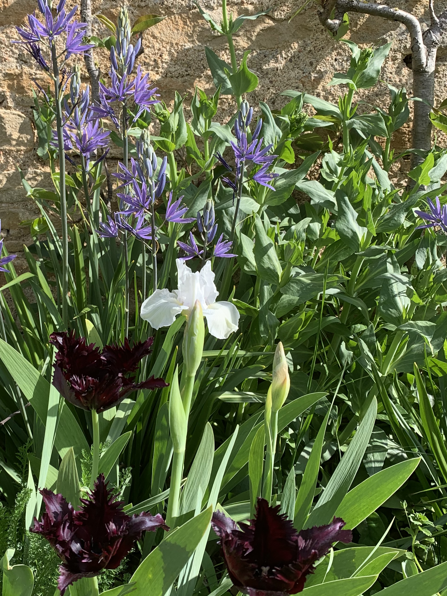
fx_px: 706
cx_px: 124
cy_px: 262
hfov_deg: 34.5
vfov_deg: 45.7
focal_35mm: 41
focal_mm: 4.25
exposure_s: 1/972
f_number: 1.8
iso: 25
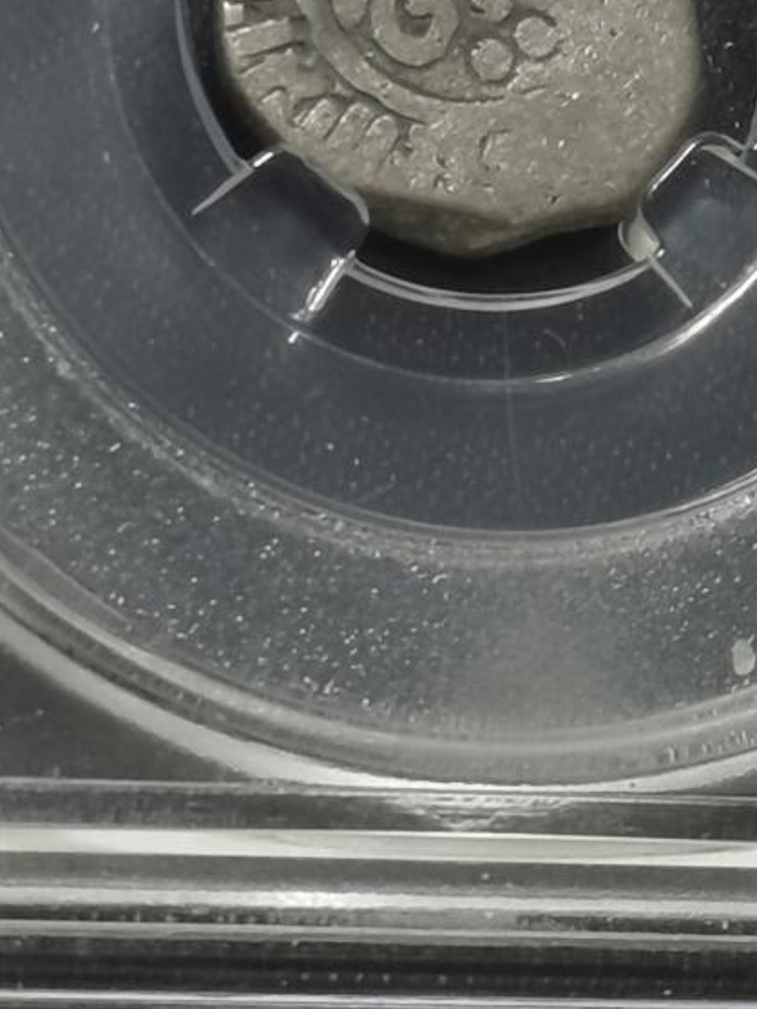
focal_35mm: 236
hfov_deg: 6.3
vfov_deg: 8.2
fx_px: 6879
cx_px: 420
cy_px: -422
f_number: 1.8
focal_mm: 5.58
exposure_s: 1/100
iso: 50
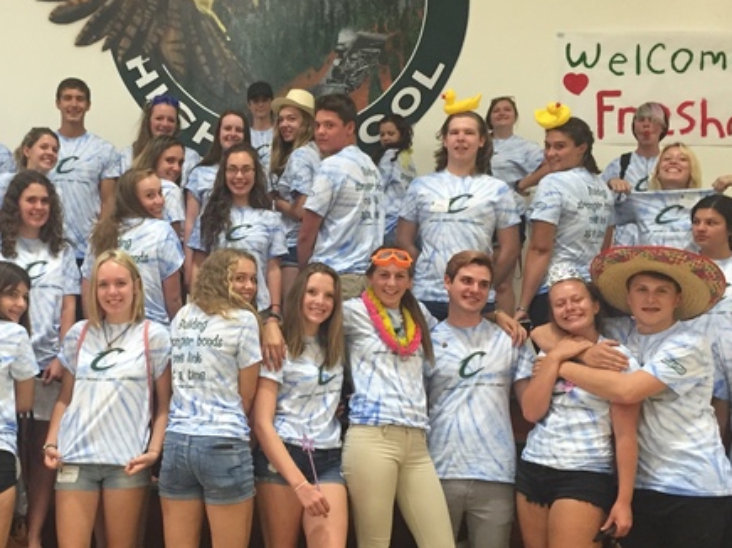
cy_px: 289
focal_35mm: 48
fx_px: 1015
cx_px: 225
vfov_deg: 30.2
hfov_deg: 39.1
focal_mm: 4.15
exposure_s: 1/30
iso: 160
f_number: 2.2
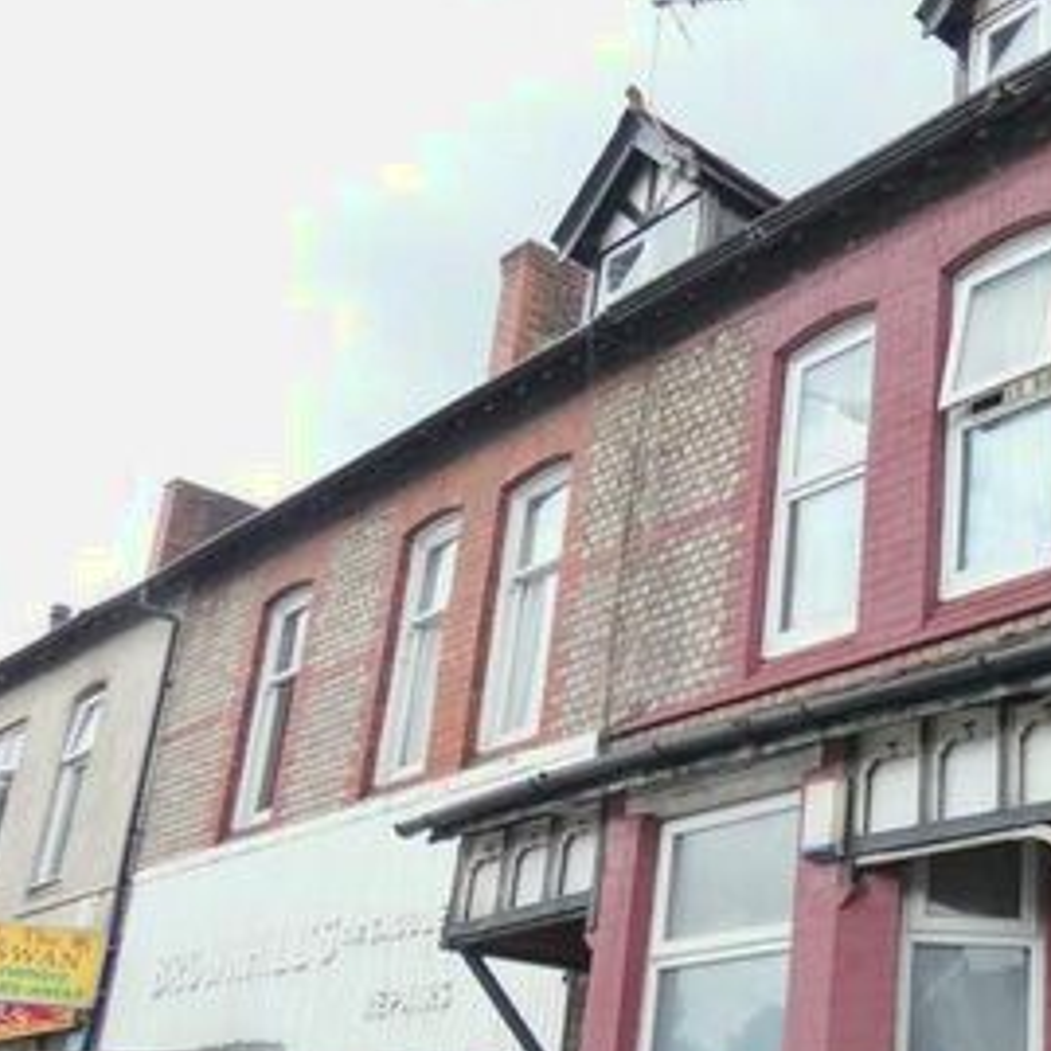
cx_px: 1024
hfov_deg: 33.9
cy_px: 690
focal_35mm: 46
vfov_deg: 36.5
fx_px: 1580
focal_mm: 3.6
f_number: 2.8
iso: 80
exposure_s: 1/320
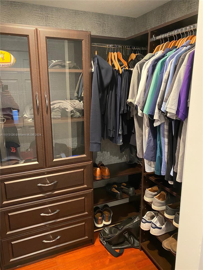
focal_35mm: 26
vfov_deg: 67.3
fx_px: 203
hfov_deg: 53.1
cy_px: 135
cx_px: 102
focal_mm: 4.25
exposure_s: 1/40
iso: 500
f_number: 1.8
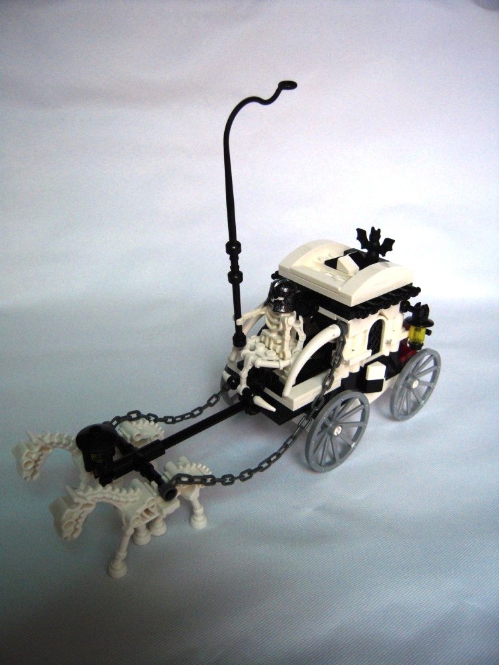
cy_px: 332
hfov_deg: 49.7
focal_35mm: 28
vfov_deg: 63.4
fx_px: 538
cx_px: 250
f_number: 5.4
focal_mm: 5
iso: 400
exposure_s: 1/400
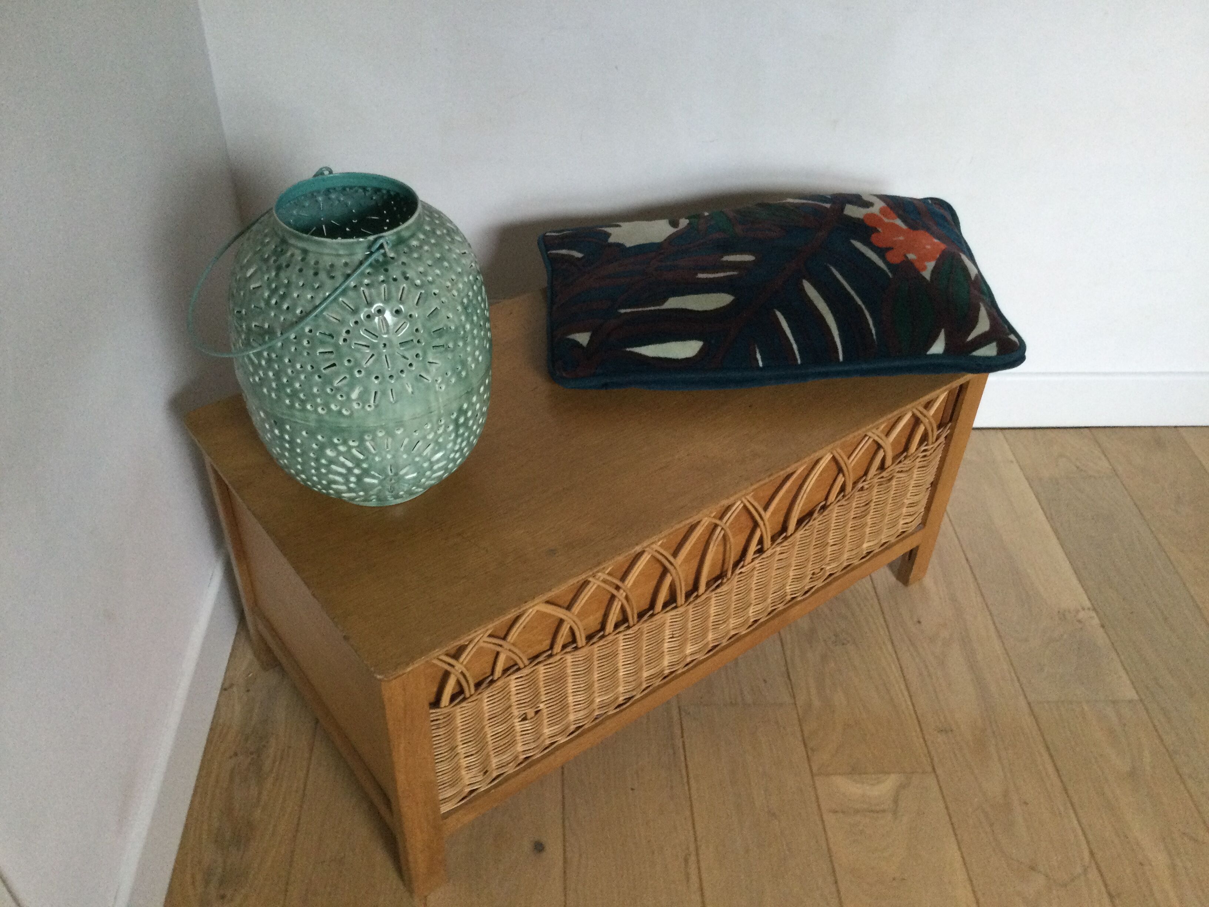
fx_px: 1083
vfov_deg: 45.4
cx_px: 604
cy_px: 454
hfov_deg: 58.4
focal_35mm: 31
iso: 160
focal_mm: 3.3
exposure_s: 1/33
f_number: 2.4
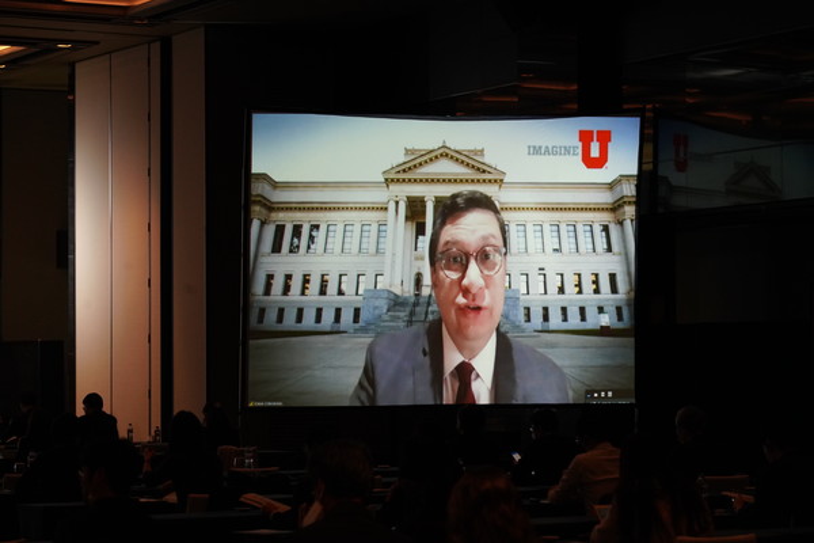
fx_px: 2374
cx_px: 407
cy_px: 272
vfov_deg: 13.0
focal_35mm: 105
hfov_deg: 19.5
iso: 3200
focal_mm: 105
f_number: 7.1
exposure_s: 1/80
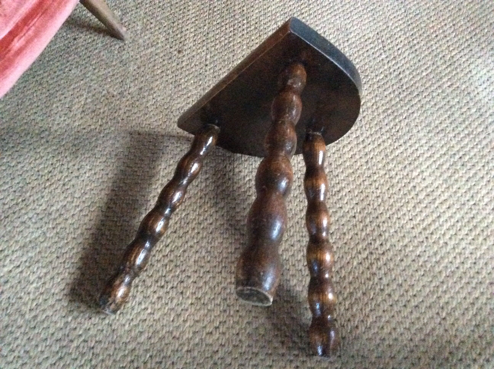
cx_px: 247
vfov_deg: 44.1
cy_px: 184
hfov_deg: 56.9
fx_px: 456
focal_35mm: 32
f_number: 2.4
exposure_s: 1/17
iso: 800
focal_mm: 3.3
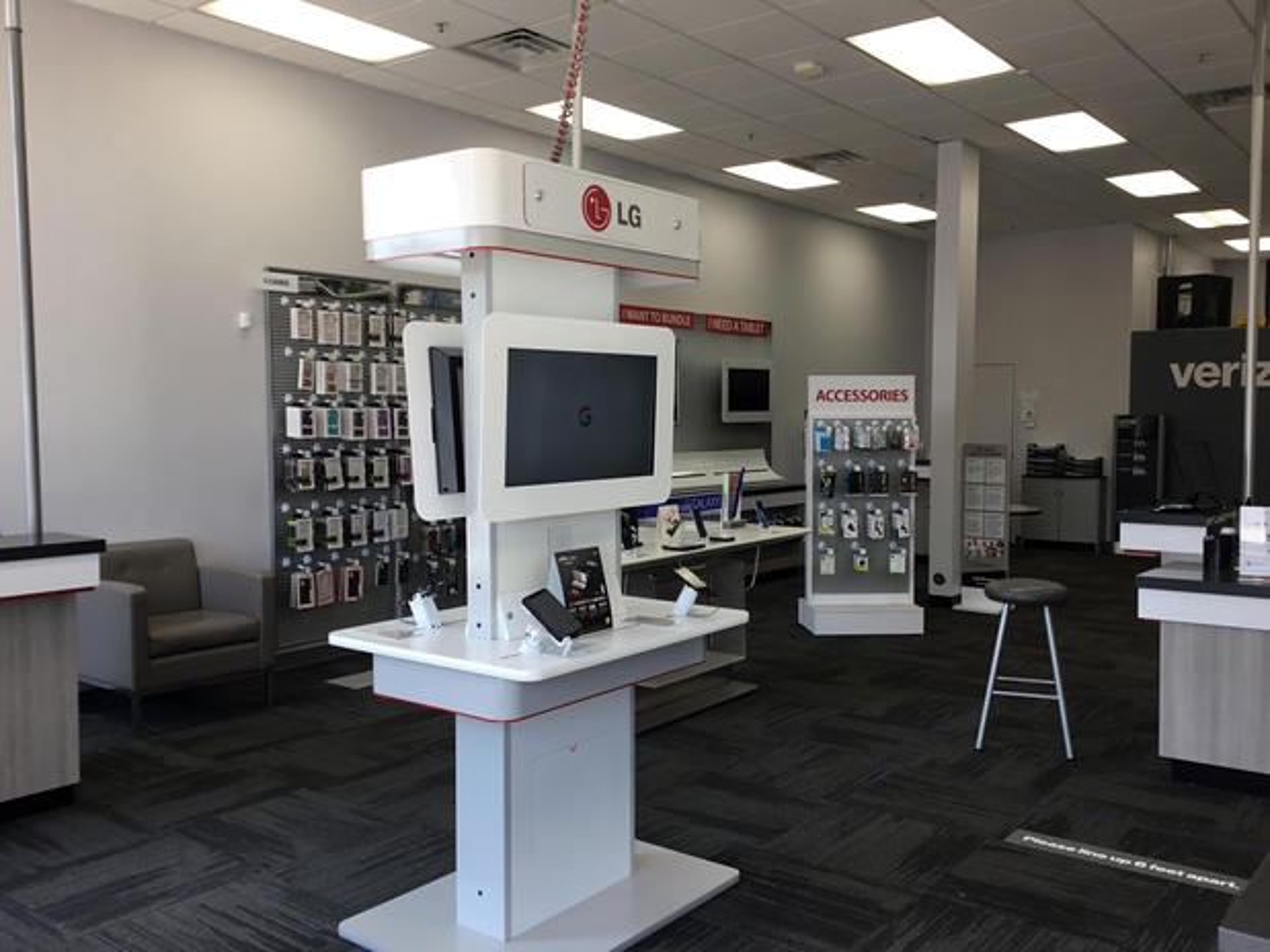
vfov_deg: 45.4
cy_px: 476
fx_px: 1137
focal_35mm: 31
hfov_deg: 58.4
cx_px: 635
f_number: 2.4
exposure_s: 1/60
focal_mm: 3.3
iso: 32
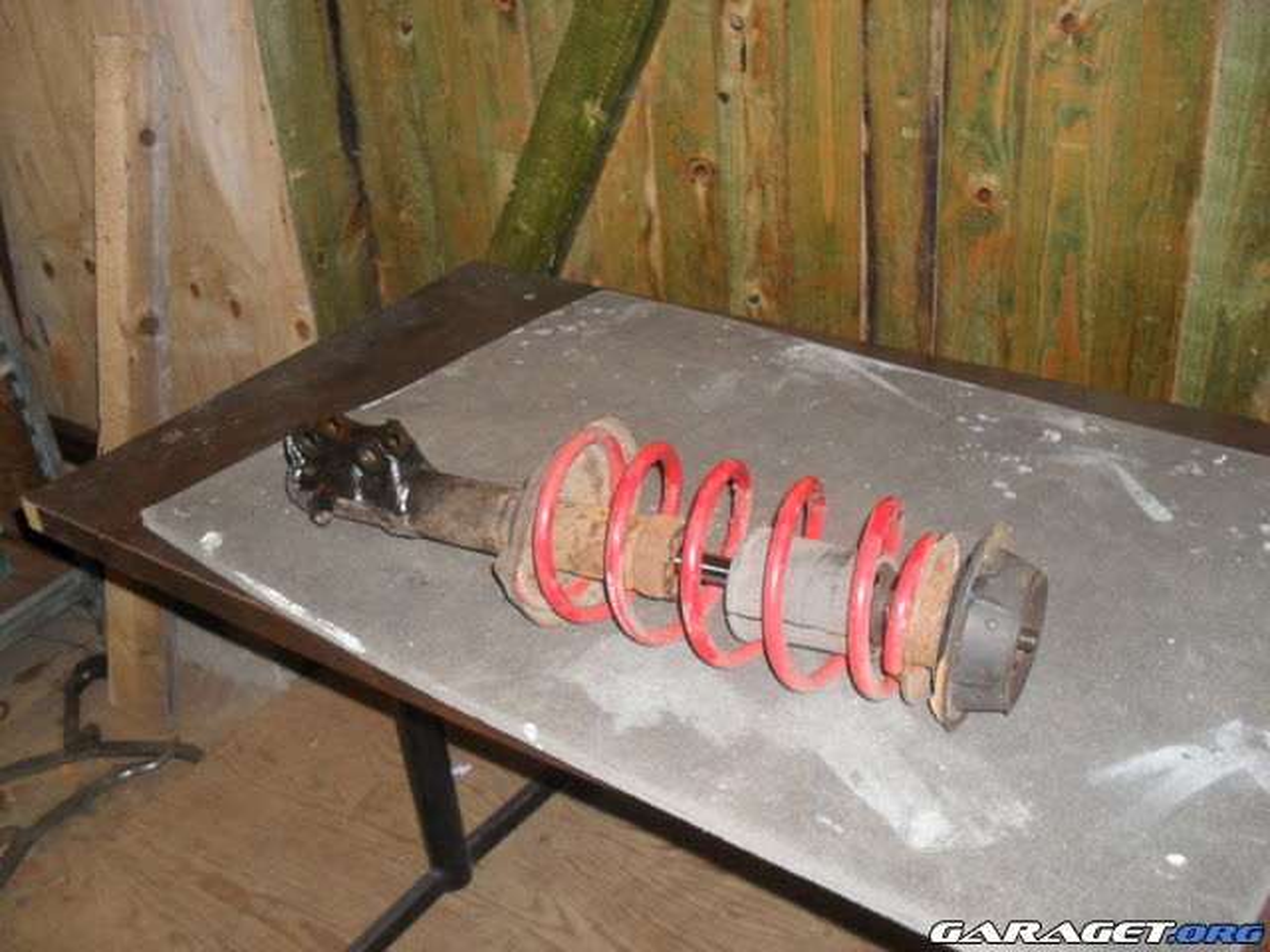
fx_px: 1284
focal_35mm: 35
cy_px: 476
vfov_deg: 40.7
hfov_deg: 52.6
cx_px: 635
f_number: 3.2
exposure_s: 1/45
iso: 200
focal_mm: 6.3
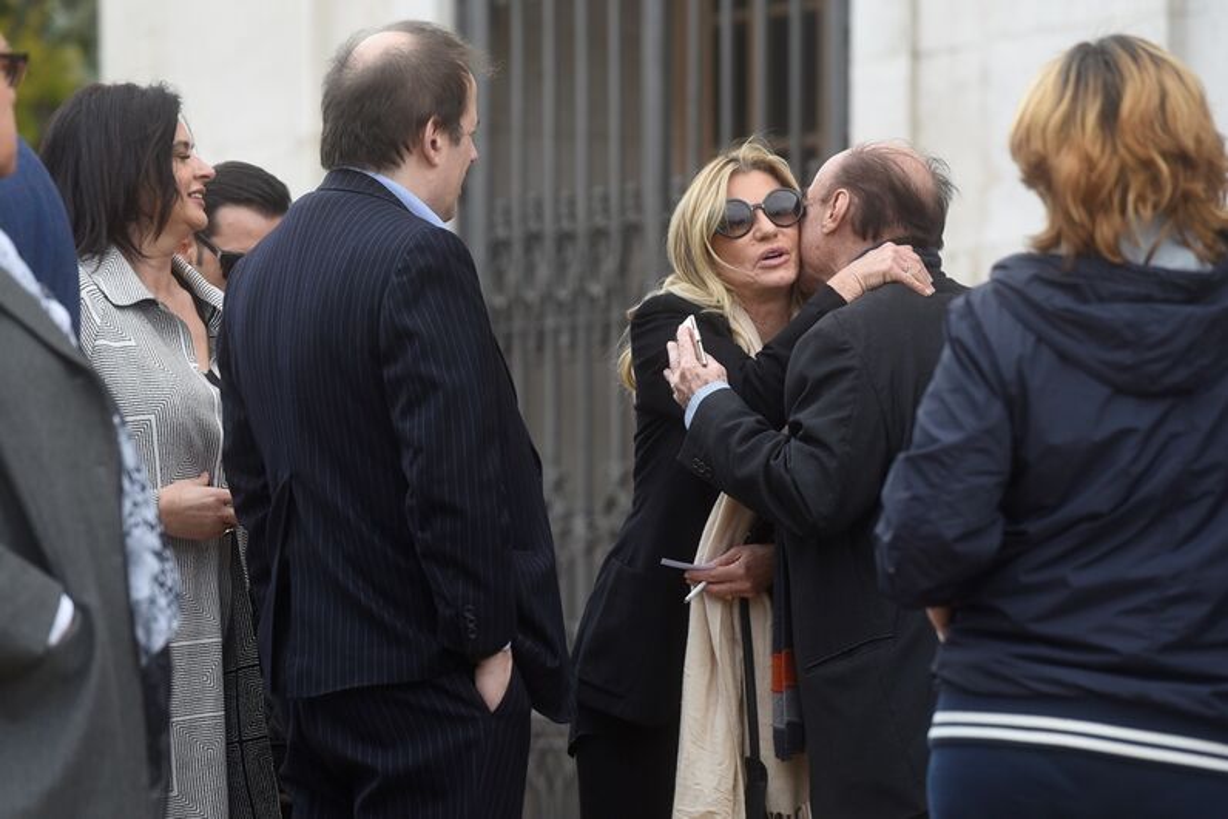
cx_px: 614
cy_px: 410
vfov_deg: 7.4
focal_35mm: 185
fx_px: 6311
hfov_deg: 11.1
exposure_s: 1/1000
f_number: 5.6
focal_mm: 185
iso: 800
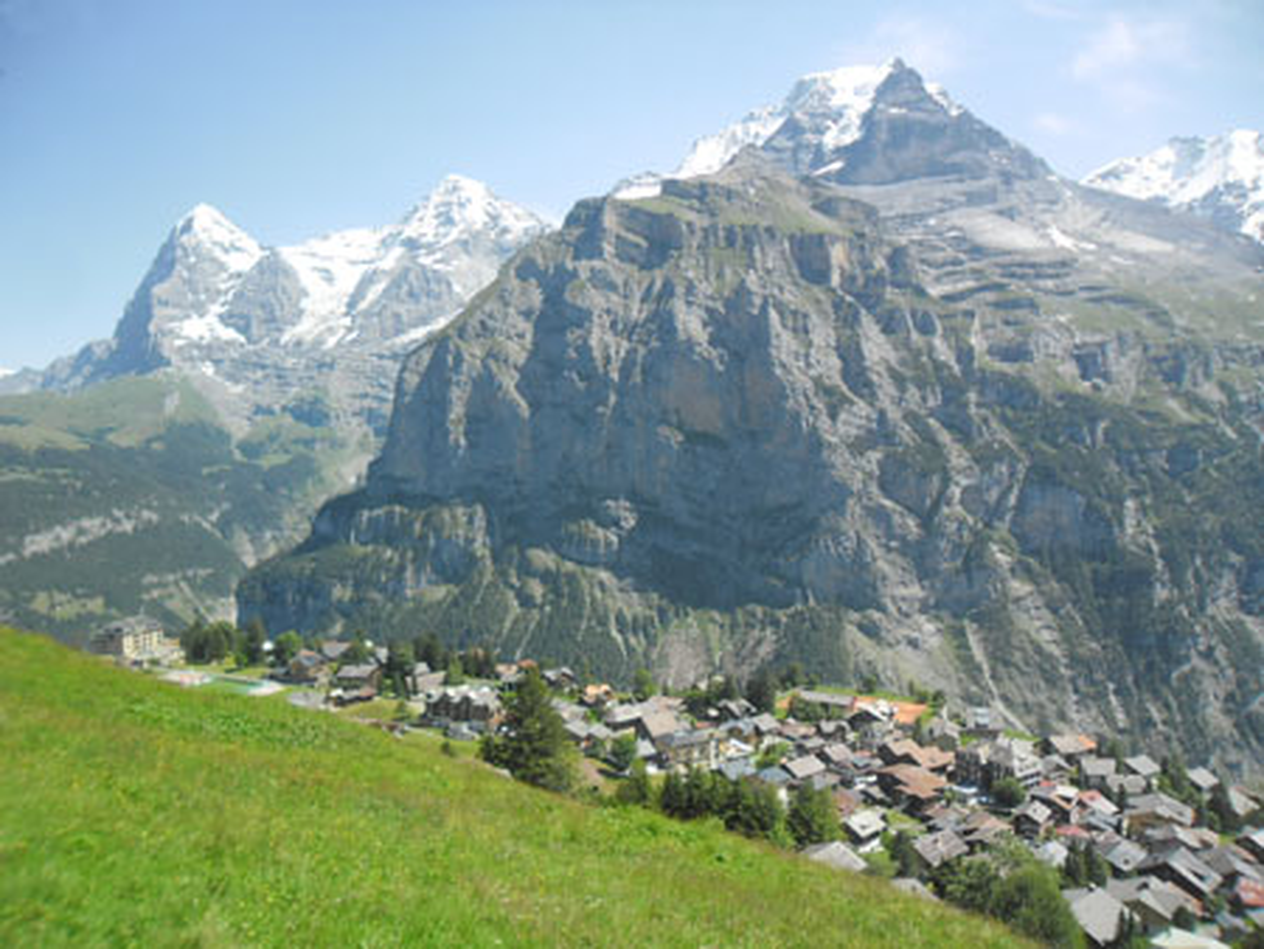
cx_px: 632
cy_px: 474
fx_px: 986
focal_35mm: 27
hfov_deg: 65.3
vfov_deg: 51.4
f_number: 3.5
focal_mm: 4.9
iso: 80
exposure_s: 1/449
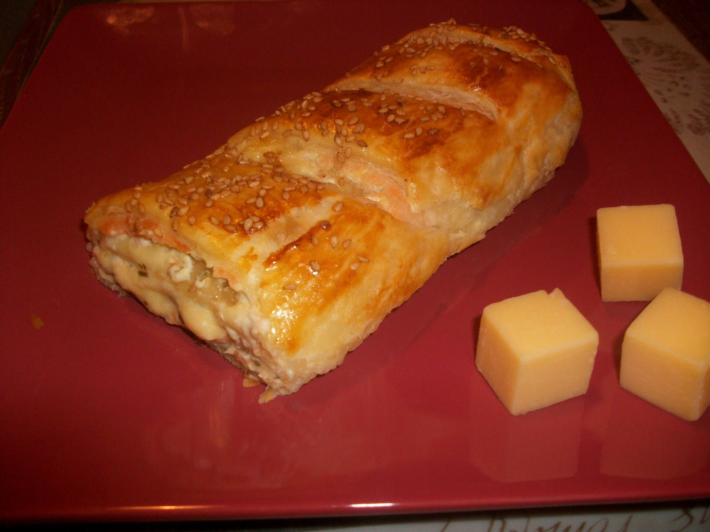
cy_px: 266
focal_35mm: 31
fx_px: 636
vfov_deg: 45.4
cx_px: 355
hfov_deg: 58.4
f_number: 2.9
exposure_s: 1/40
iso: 150
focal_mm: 5.7
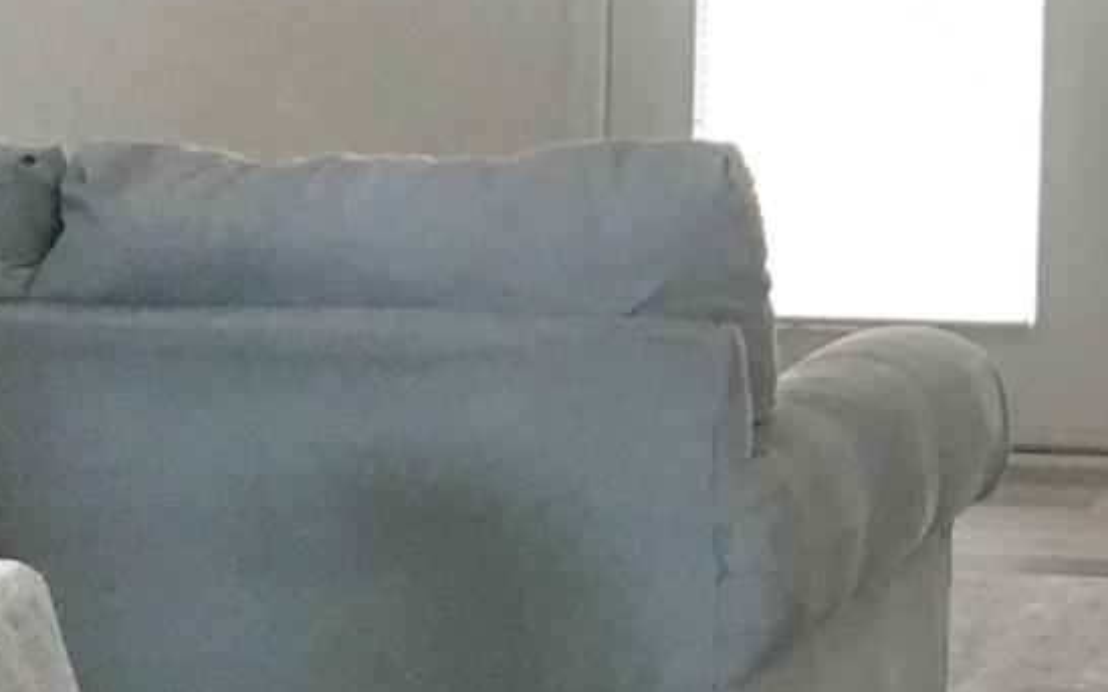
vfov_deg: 7.6
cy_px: -420
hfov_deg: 12.0
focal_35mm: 168
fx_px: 5073
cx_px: 1528
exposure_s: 1/30
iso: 40
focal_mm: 4.15
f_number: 2.2
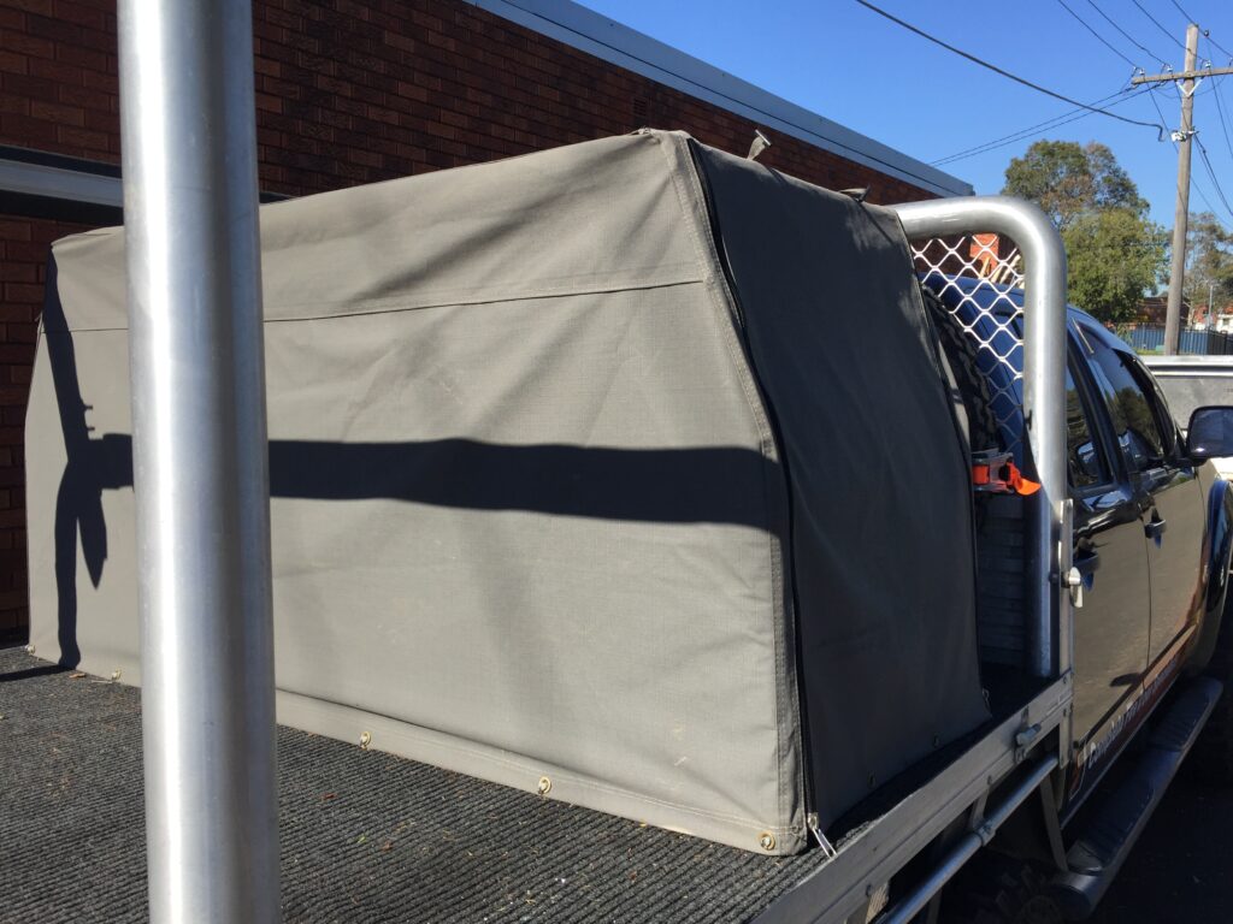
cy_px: 462
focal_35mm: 29
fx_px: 1033
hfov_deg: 61.7
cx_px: 616
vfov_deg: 48.2
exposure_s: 1/1319
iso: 32
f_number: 2.2
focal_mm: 4.15
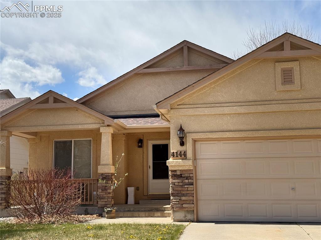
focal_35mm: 48
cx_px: 160
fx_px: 445
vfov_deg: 30.2
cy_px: 120
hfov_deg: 39.7
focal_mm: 6.76
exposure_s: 1/5376
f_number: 1.78
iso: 64
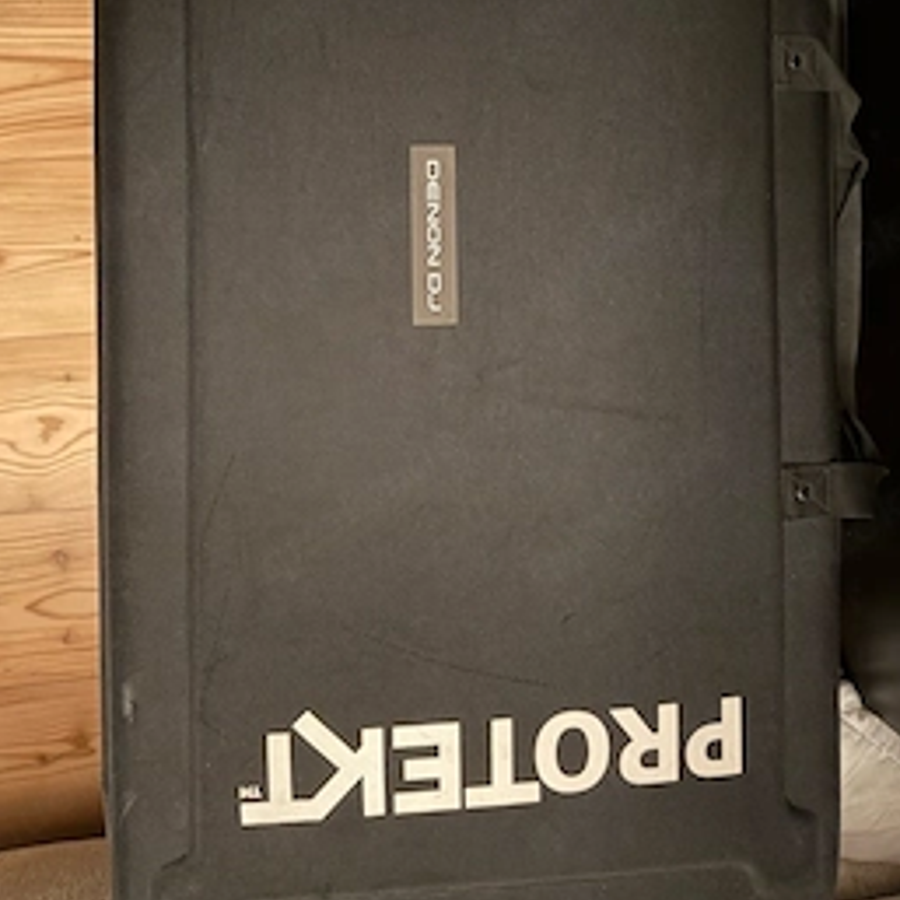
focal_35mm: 33
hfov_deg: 49.7
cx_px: 434
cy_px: 270
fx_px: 971
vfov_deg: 48.5
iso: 1600
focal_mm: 6.76
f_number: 1.78
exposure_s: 1/9
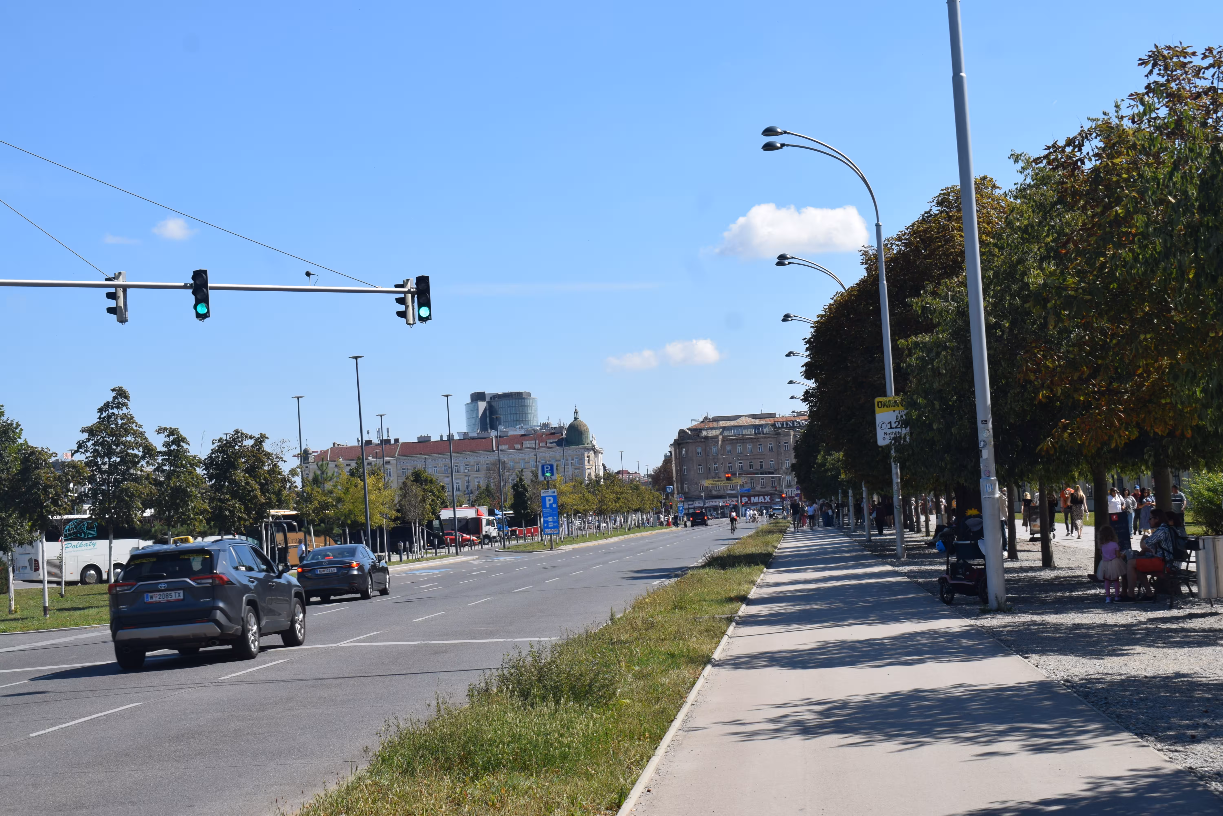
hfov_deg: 35.1
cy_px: 408
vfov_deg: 23.8
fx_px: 1936
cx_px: 612
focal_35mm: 57
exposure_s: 1/400
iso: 200
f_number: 10
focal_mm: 38
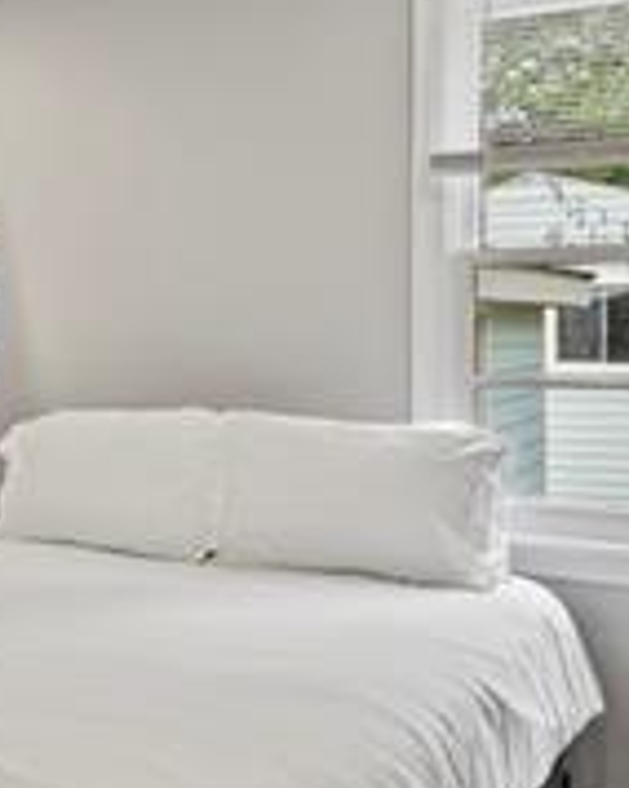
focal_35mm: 54
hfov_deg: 25.5
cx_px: -102
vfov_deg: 34.7
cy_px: 341
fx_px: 1259
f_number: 6.3
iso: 220
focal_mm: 16
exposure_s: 1/15
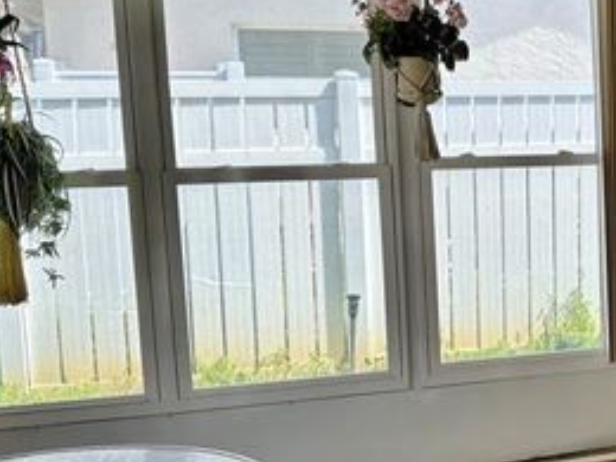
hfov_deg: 27.6
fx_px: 1157
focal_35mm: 65
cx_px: 650
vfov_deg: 22.5
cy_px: 291
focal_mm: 6.86
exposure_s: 1/421
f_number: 1.78
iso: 80
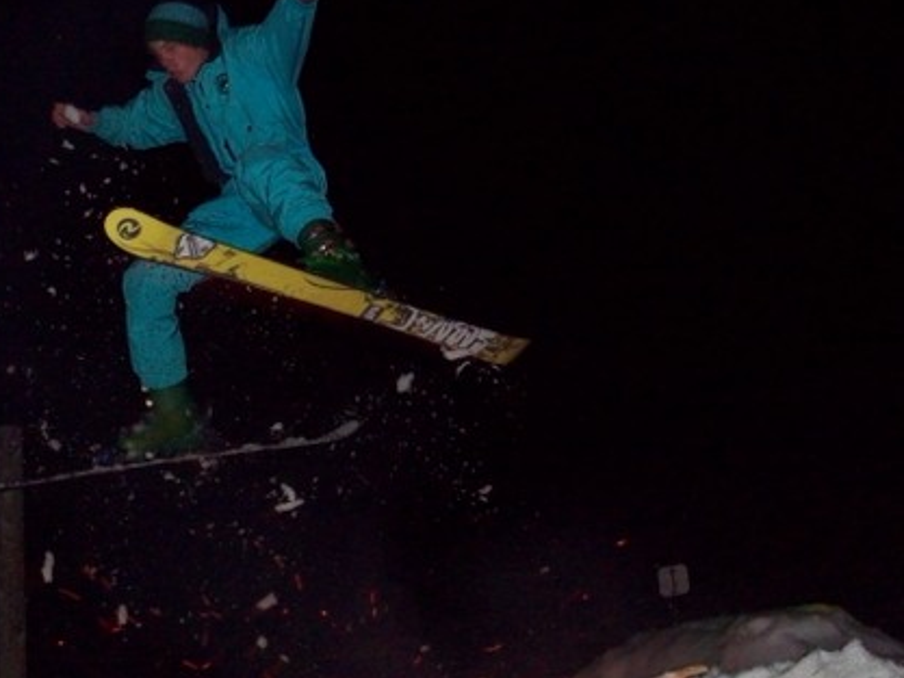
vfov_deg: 20.7
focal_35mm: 71
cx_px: 249
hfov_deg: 27.1
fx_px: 1855
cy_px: 429
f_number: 2.8
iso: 200
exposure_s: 1/45
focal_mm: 6.2
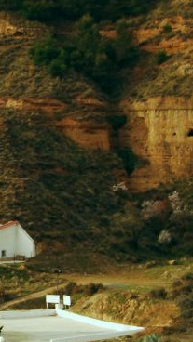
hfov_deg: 7.0
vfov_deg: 13.0
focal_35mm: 166
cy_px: 158
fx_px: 1510
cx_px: -227
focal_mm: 38
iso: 200
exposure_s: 1/100
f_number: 8
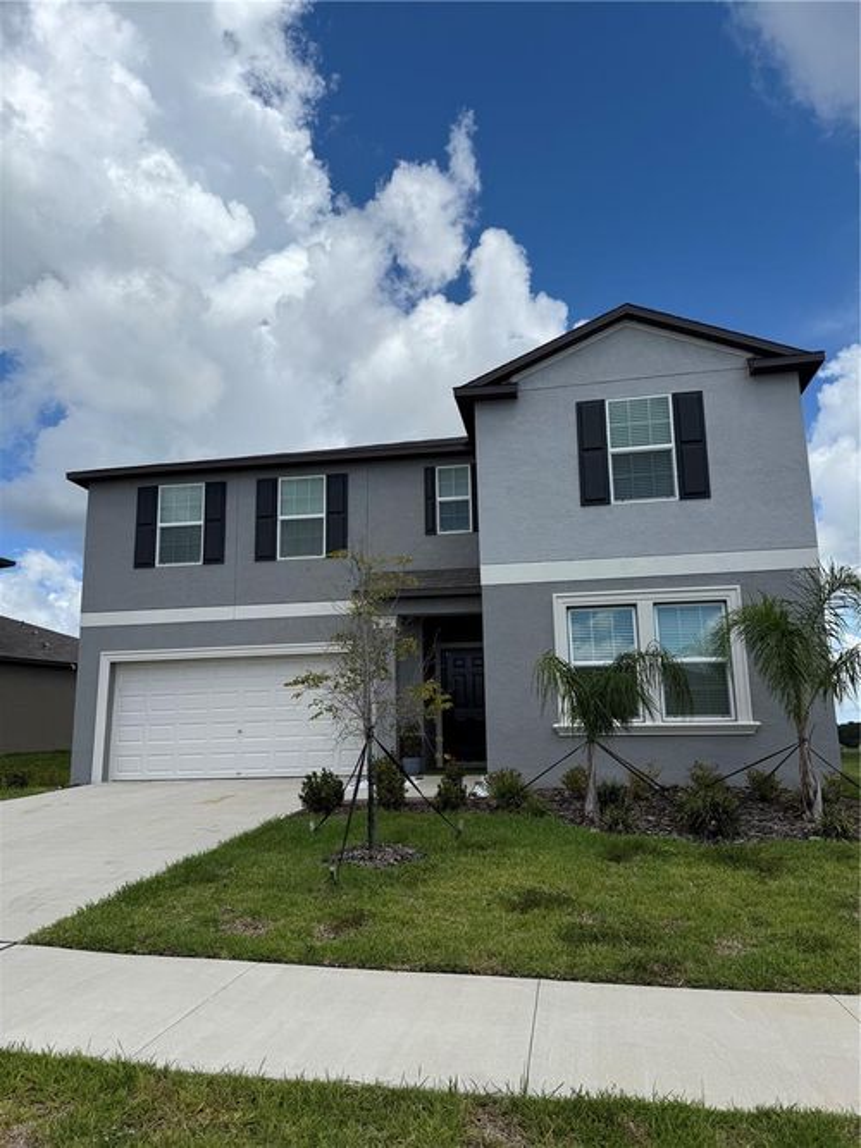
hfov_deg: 56.8
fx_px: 796
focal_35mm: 24
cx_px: 430
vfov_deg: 71.6
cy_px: 574
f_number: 1.78
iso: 80
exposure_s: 1/6711
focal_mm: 6.76
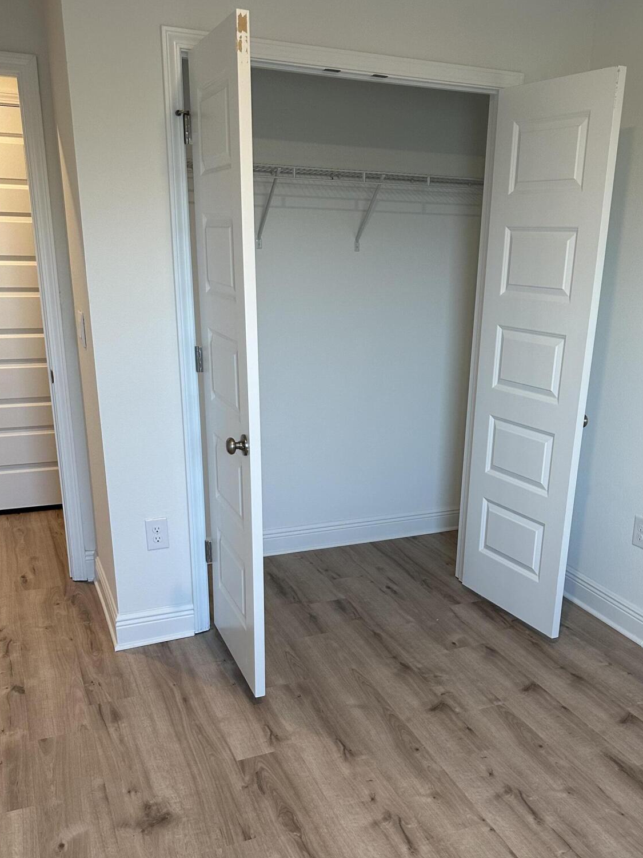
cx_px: 393
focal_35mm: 32
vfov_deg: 56.3
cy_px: 526
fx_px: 793
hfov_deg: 43.9
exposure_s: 1/120
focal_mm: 6.86
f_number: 1.78
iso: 200
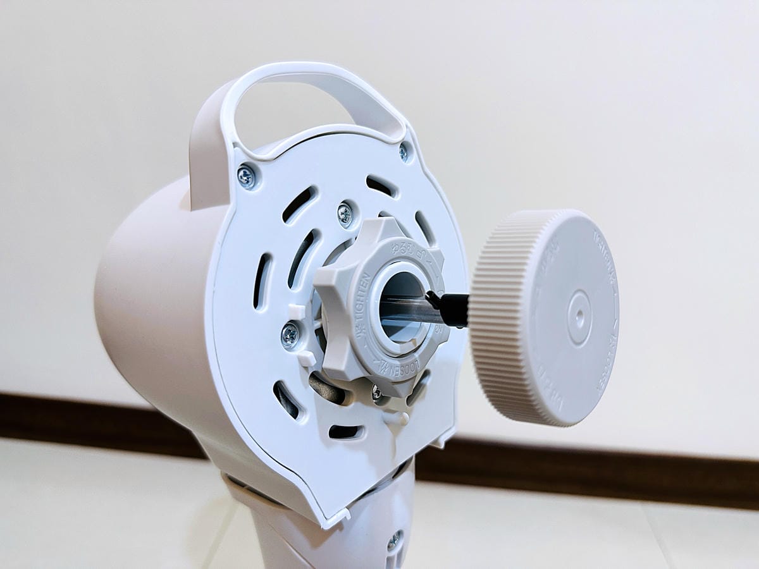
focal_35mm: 24
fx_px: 526
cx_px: 380
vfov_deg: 56.8
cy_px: 284
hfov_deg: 71.6
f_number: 1.78
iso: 125
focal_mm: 6.86
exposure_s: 1/60
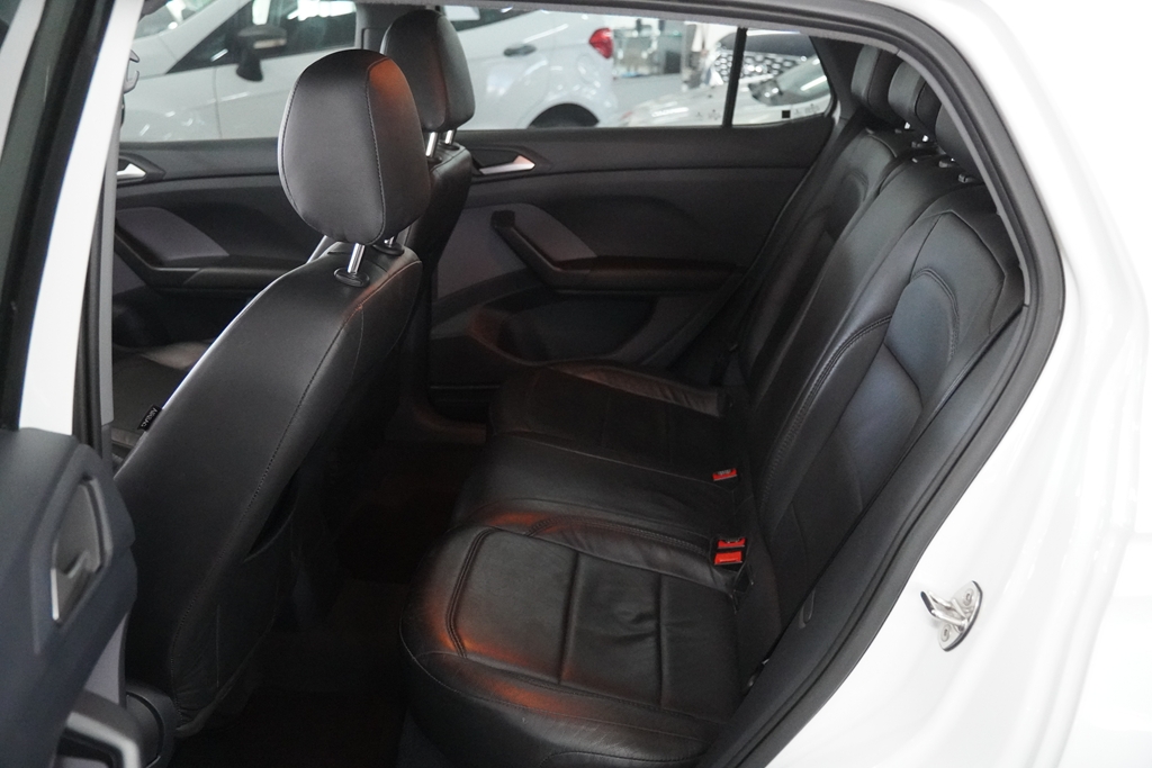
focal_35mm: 32
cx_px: 576
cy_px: 384
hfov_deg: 59.5
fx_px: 1008
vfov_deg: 41.7
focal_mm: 21
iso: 6400
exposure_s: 1/100
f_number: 2.8
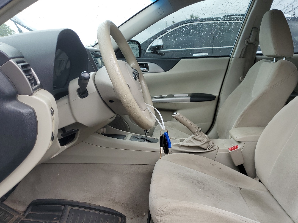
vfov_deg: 44.0
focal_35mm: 32
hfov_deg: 56.7
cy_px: 132
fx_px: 275
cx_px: 164
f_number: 1.5
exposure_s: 1/500
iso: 50
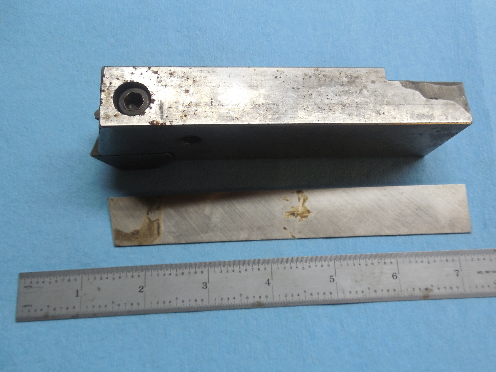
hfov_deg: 63.4
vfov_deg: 49.7
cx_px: 261
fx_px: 401
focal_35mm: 28
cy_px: 193
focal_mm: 4.5
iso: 125
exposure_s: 1/30
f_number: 3.3
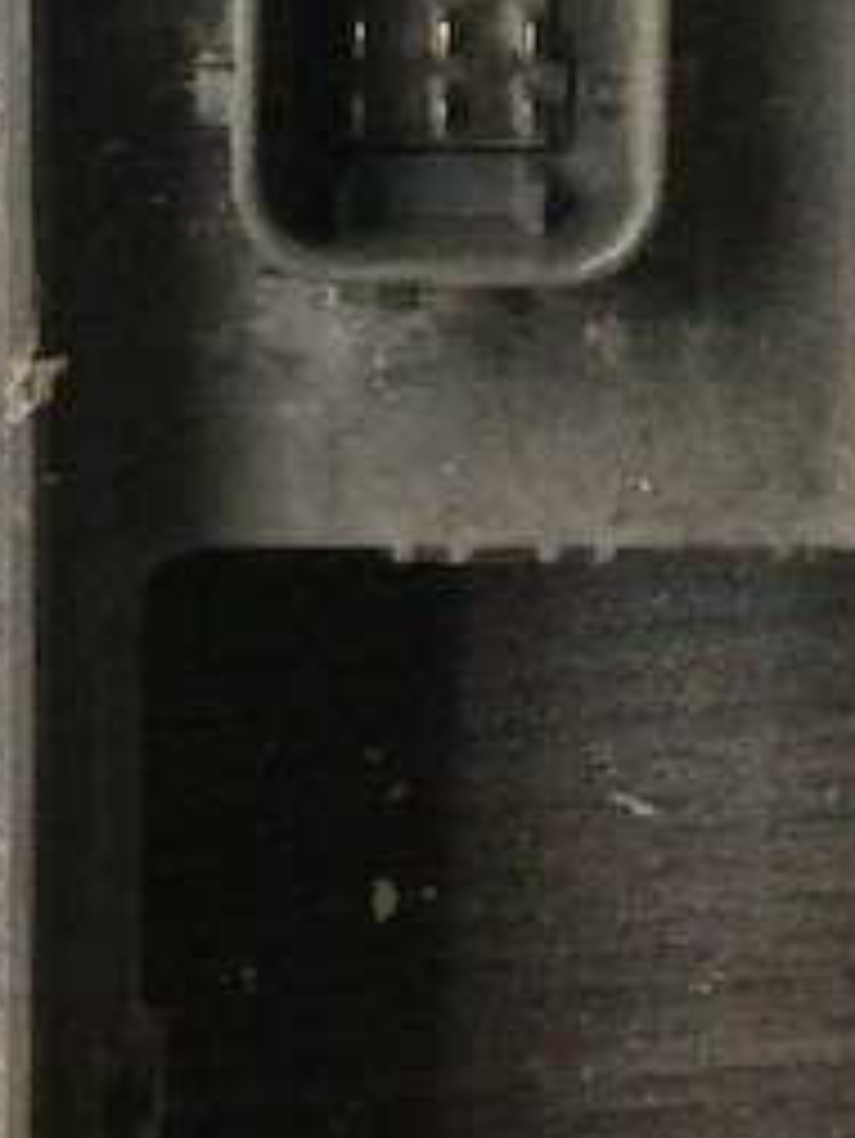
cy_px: -373
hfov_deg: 9.5
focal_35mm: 157
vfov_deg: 12.2
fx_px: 5166
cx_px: 472
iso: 200
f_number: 2.4
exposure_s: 1/20
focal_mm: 3.3
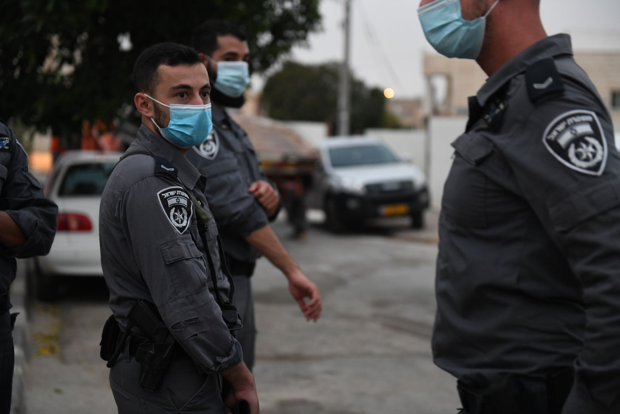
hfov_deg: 28.8
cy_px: 207
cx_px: 310
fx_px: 1205
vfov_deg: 19.5
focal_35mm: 70
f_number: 2.8
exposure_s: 1/160
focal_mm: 70
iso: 1600
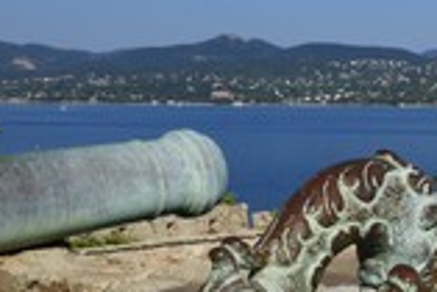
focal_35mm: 91
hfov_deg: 20.5
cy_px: 245
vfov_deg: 14.9
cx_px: 565
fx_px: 1106
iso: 200
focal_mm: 34
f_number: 16
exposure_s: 1/250
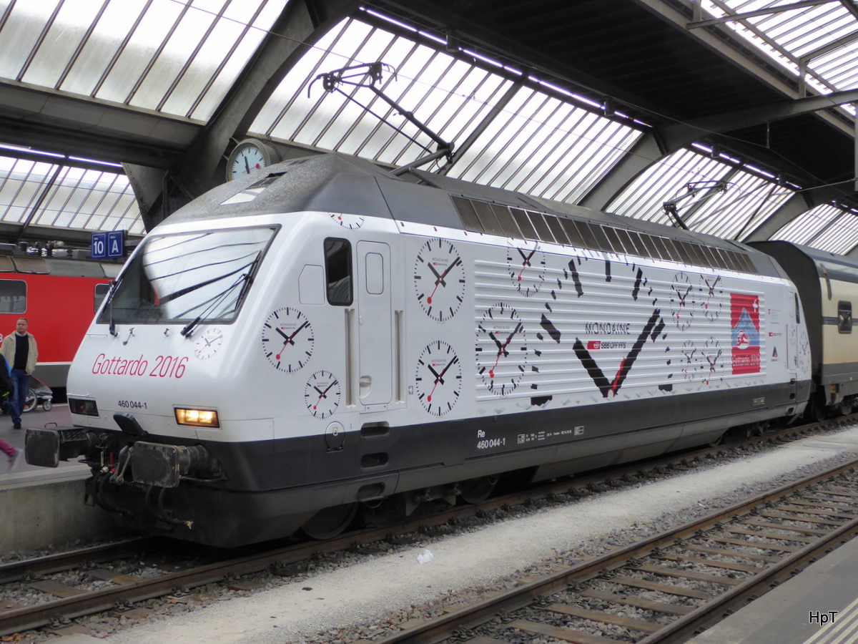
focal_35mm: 39
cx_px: 429
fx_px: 967
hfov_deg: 47.9
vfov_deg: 36.8
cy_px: 322
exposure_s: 1/60
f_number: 3.7
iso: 200
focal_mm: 6.7
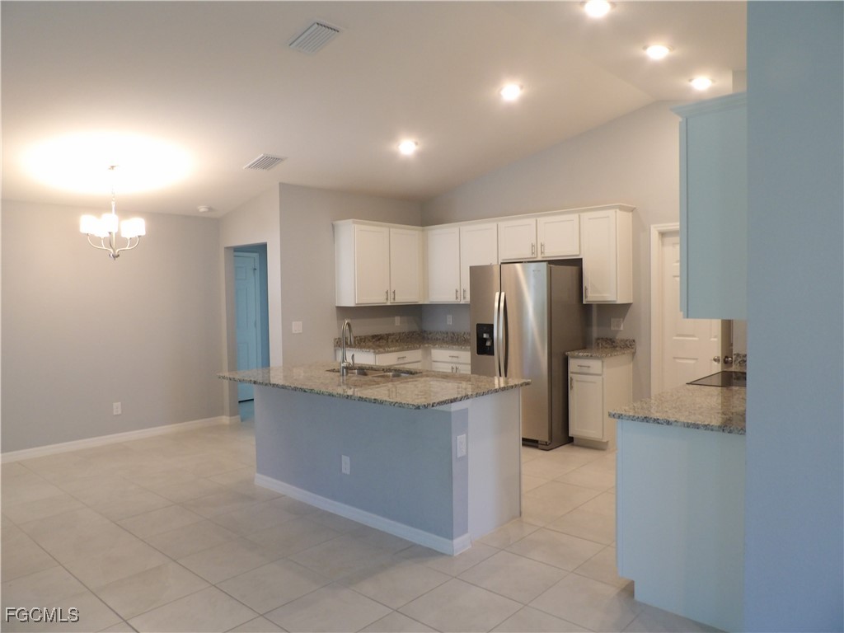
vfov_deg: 56.8
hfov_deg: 71.6
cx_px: 422
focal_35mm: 24
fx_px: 585
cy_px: 316
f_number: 3.2
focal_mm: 4.3
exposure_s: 1/27
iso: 200
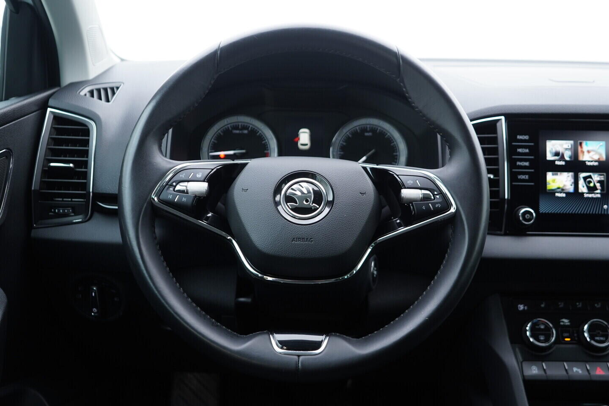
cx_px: 304
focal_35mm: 36
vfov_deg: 36.9
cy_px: 203
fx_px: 609
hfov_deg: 53.1
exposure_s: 1/40
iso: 250
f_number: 2.8
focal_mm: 24
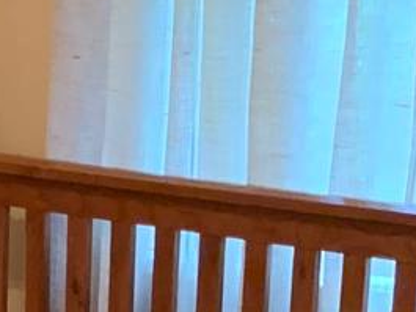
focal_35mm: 201
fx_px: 2417
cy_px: 828
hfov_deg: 9.8
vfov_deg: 6.9
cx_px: 193
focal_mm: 4.25
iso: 320
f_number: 1.8
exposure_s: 1/60
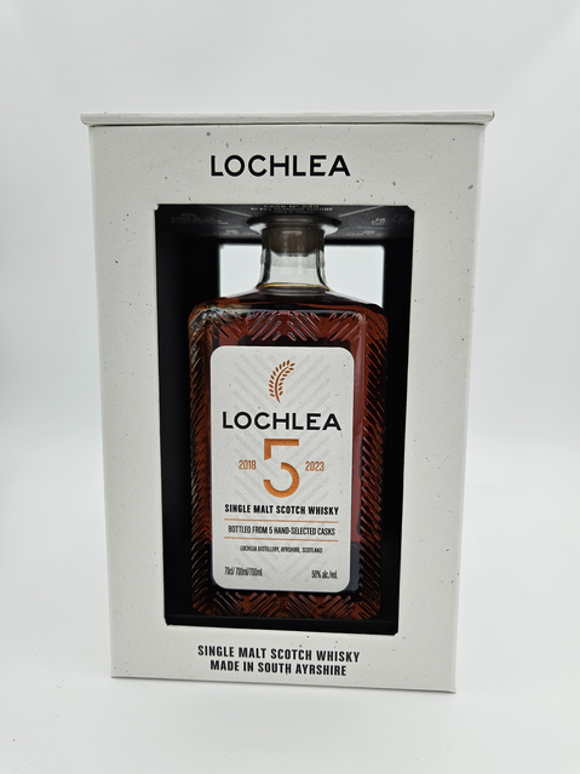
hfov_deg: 56.8
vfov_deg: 71.6
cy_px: 388
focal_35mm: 24
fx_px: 536
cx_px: 299
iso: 50
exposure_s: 1/719
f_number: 1.8
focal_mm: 5.4
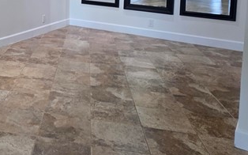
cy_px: -13
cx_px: -6
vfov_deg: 26.4
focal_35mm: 45
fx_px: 304
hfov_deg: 38.8
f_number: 1.9
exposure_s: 1/60
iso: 320
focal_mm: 2.2
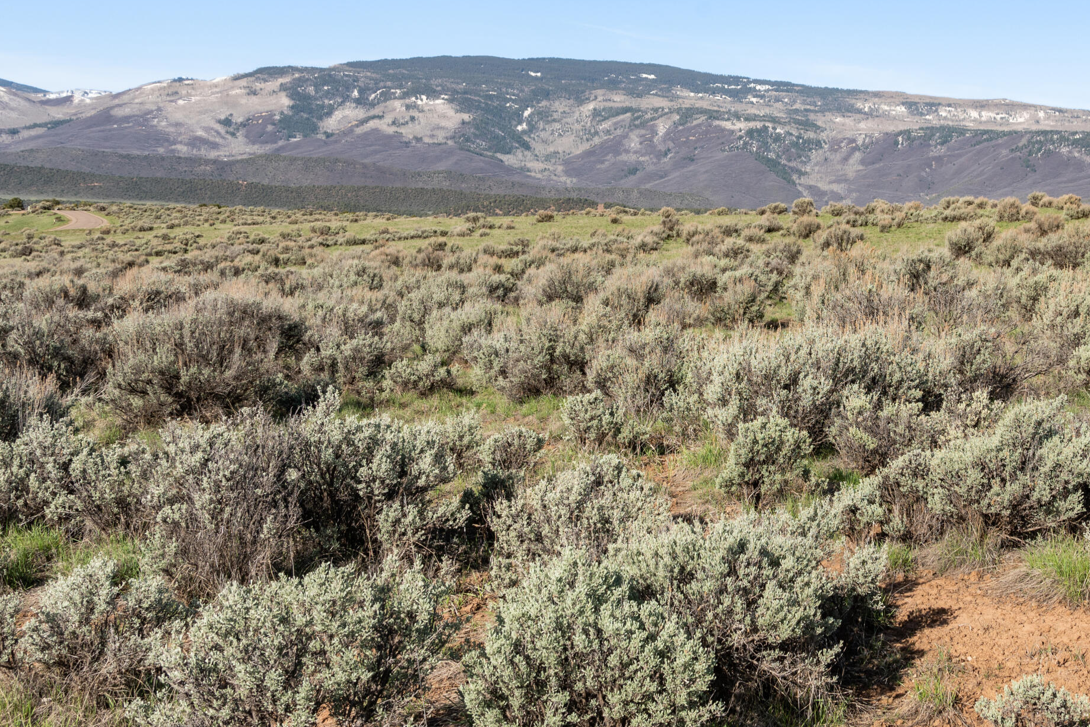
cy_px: 211
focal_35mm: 49
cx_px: 766
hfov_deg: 39.6
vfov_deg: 27.3
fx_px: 1484
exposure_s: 1/400
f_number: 8
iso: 100
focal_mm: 30
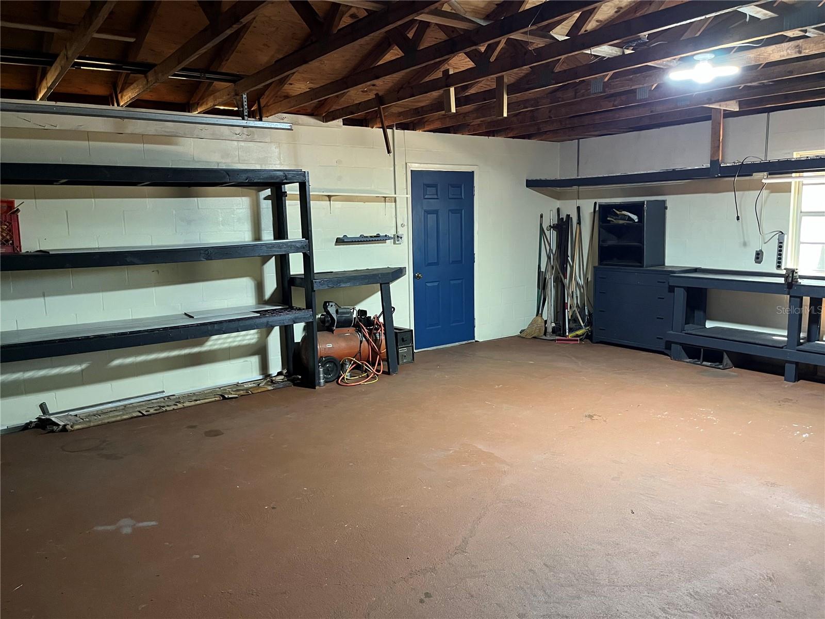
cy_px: 310
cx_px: 412
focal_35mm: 26
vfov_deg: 53.1
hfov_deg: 67.3
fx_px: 620
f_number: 1.6
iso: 400
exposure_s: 1/40
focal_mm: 5.1
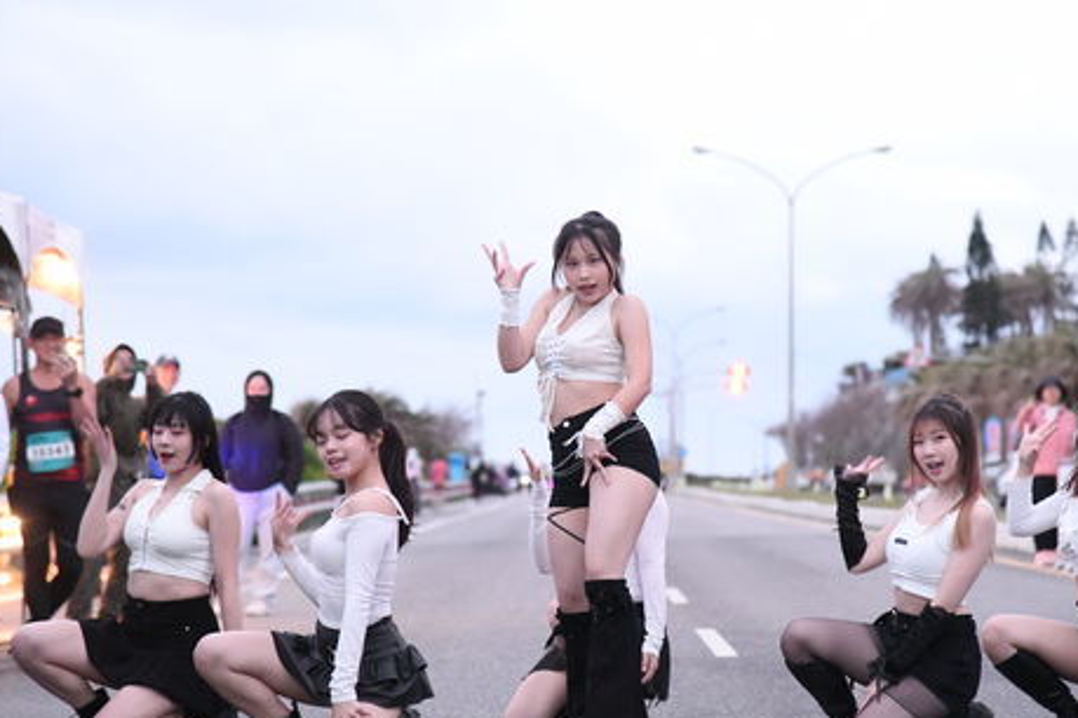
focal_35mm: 157
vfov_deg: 8.7
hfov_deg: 13.1
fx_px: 4701
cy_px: 432
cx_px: 594
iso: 16000
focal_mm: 120
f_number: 4
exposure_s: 1/160
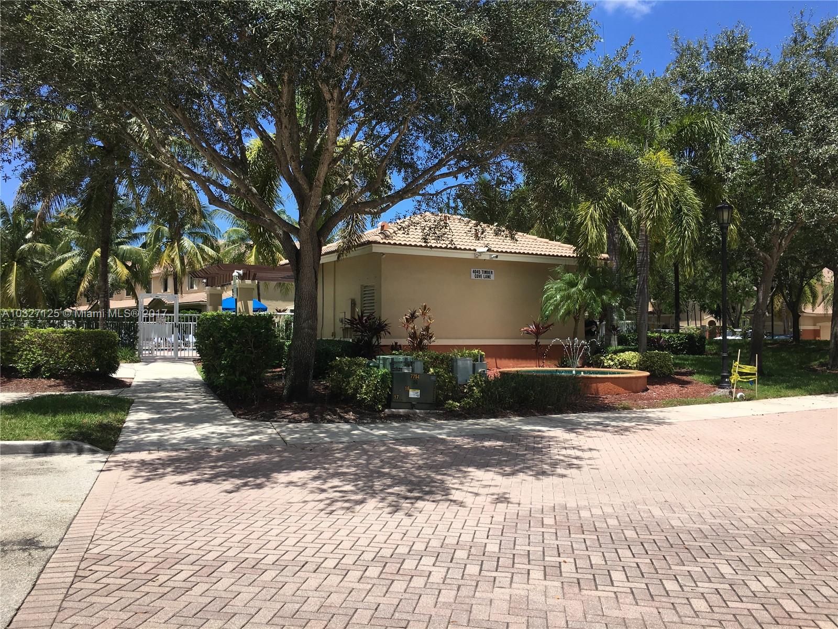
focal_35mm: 29
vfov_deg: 48.2
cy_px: 314
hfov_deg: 61.7
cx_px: 419
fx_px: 702
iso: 25
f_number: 2.2
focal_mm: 4.15
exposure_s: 1/1538
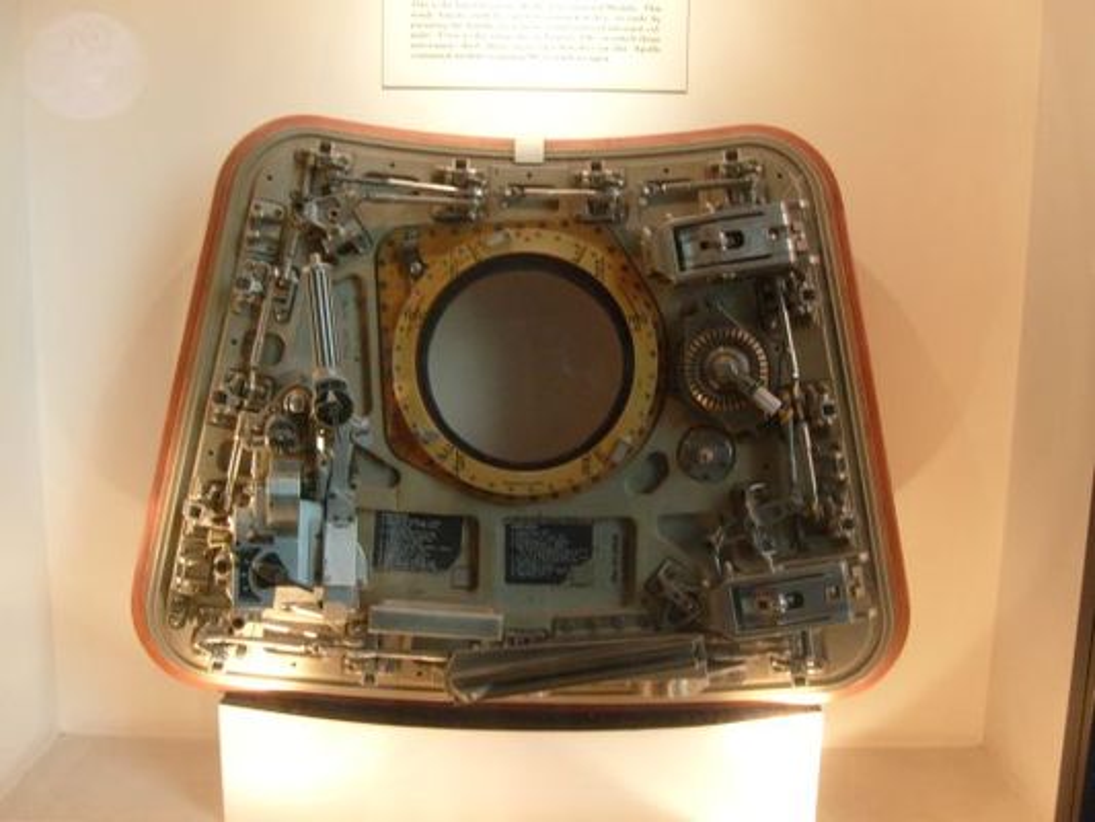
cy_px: 411
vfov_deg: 40.7
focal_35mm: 35
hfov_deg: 52.6
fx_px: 1107
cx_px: 548
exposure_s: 1/30
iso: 200
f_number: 2.8
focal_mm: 5.8
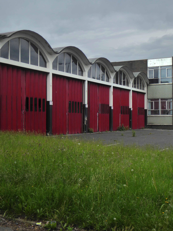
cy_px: 116
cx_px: 86
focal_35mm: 53
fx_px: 353
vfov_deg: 36.2
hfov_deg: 27.5
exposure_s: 1/1300
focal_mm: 9
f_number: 4.1
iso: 160
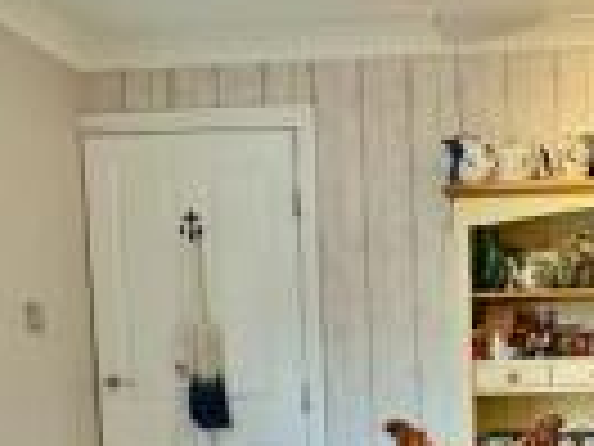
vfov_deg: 22.4
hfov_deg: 30.1
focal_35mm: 62
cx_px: 515
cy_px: 480
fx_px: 1064
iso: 400
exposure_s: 1/50
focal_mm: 2.22
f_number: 2.2
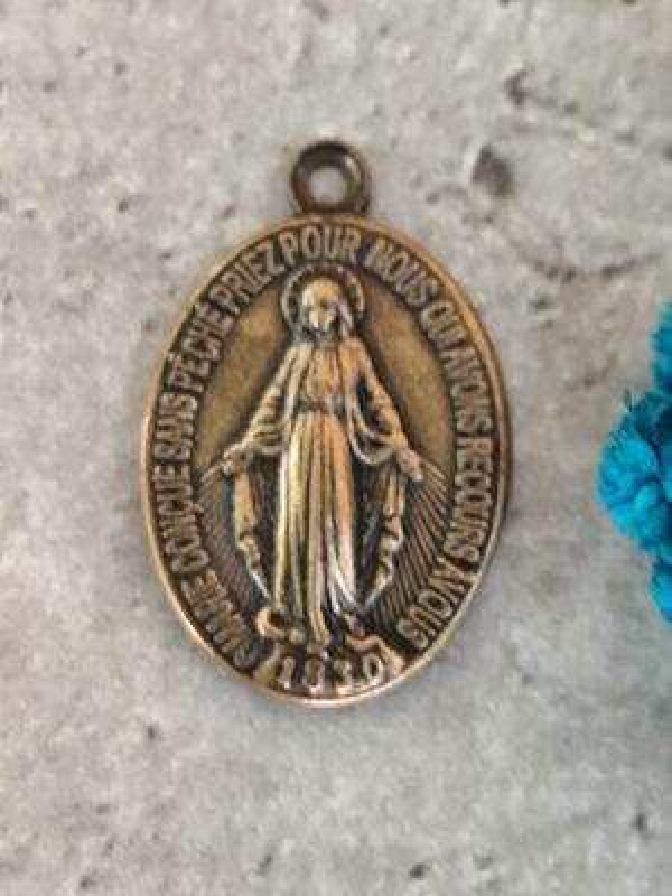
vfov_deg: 21.1
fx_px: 2407
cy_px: 448
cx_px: 336
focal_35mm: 93
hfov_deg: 15.9
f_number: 1.65
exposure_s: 1/25
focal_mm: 6.19
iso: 400
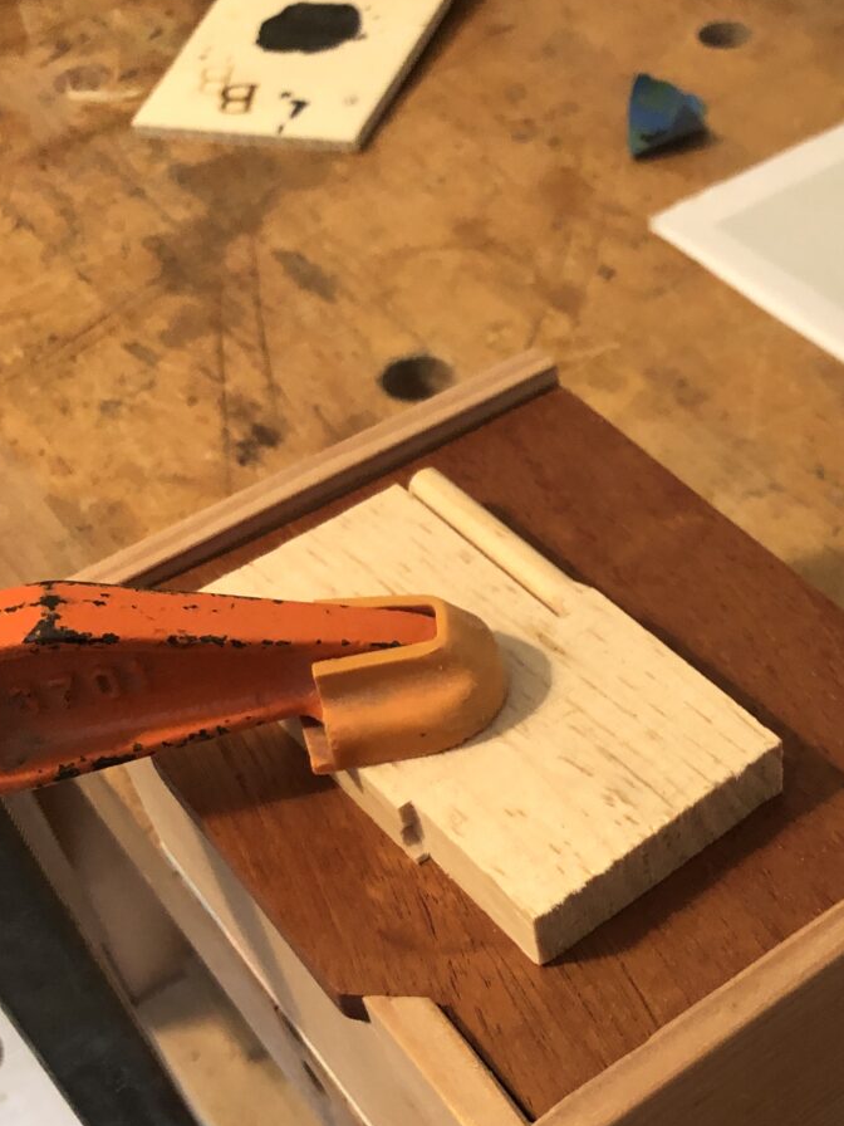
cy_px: 728
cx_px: 713
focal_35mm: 50
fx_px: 1625
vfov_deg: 37.9
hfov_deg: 28.3
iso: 100
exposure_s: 1/15
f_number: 1.8
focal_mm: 4
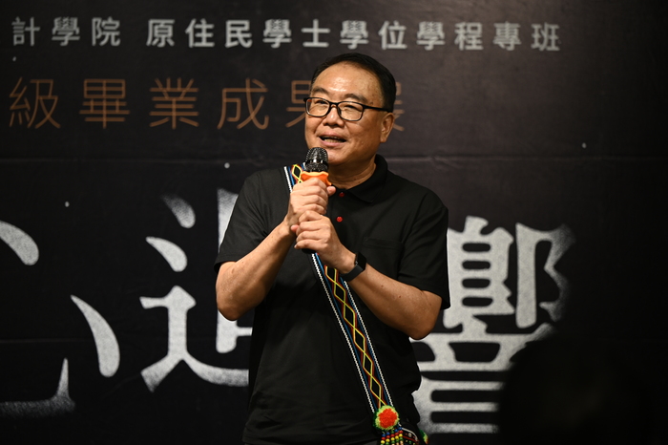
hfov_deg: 12.5
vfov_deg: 8.3
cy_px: 222
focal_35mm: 165
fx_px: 3060
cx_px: 334
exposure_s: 1/125
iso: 400
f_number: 2.8
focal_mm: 165
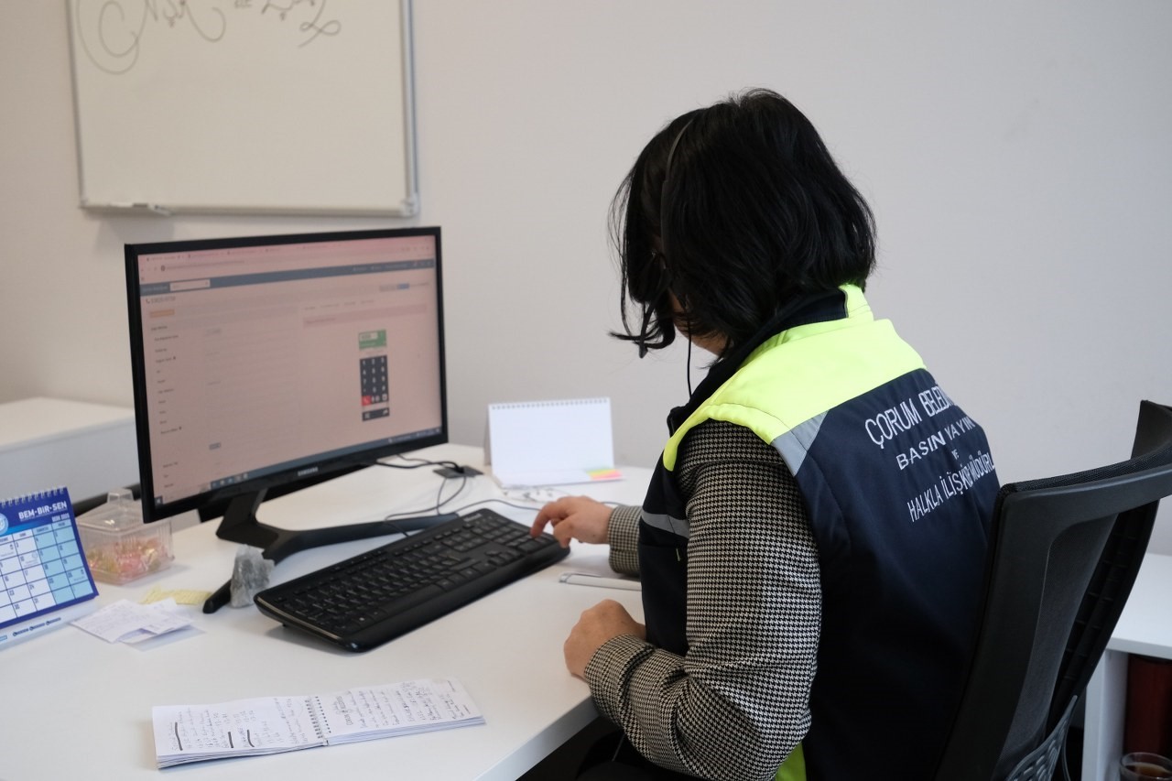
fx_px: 1172
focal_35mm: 36
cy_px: 390
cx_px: 586
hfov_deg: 53.1
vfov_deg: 36.9
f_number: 4
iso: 1600
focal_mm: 24.1
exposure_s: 1/200
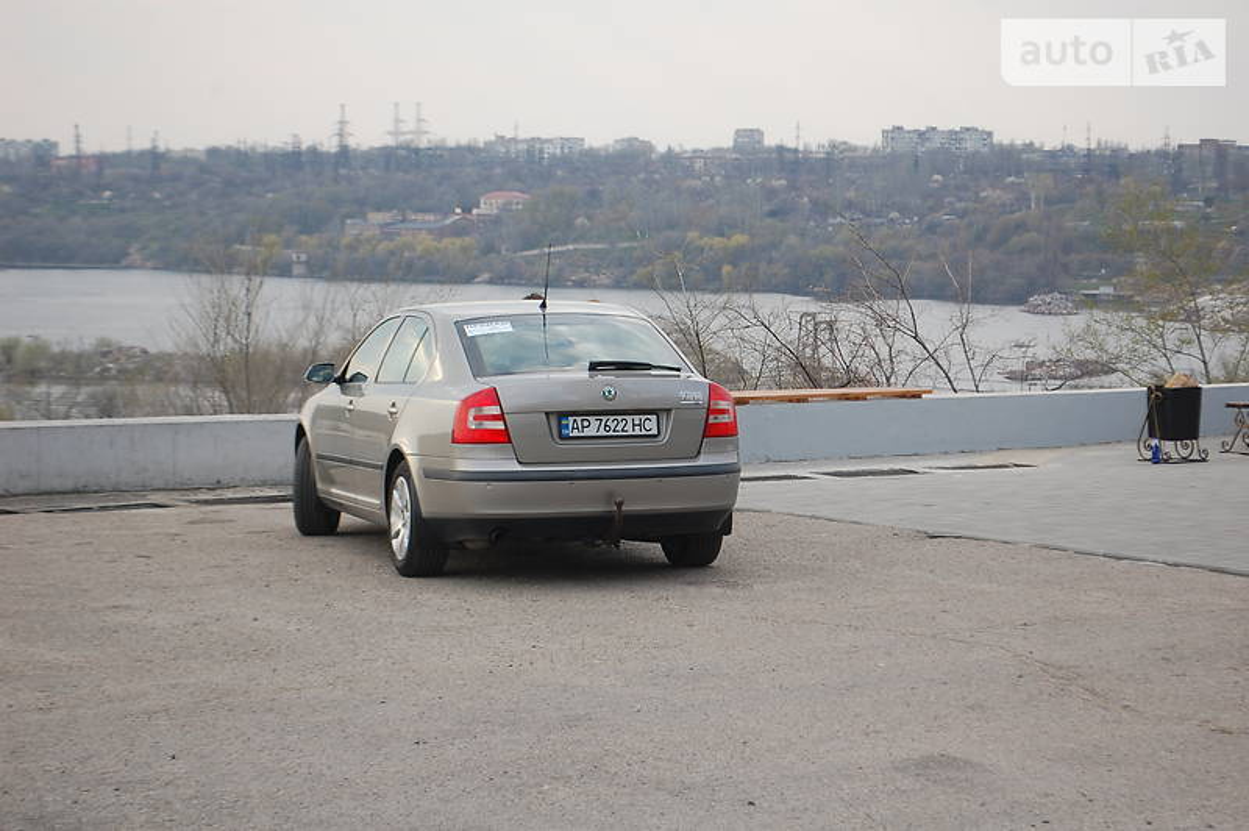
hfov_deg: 24.6
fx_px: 2860
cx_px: 624
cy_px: 416
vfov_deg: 16.5
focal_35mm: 82
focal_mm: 55
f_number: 7.1
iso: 200
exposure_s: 1/200
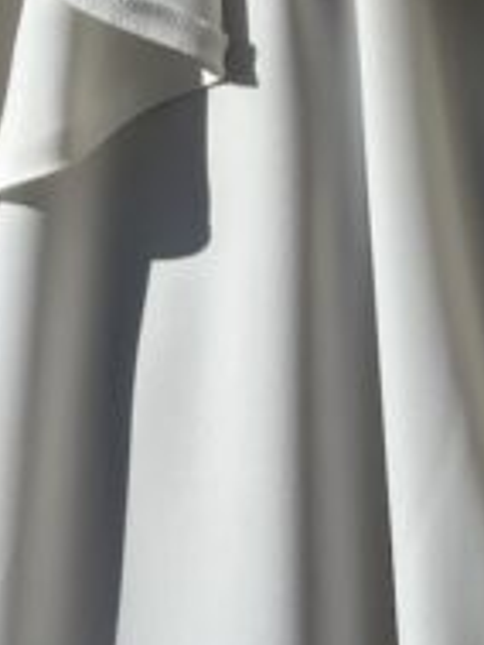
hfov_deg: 13.4
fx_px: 2048
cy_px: -621
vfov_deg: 14.8
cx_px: 123
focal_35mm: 110
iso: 50
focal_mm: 5.1
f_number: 1.6
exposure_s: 1/9091
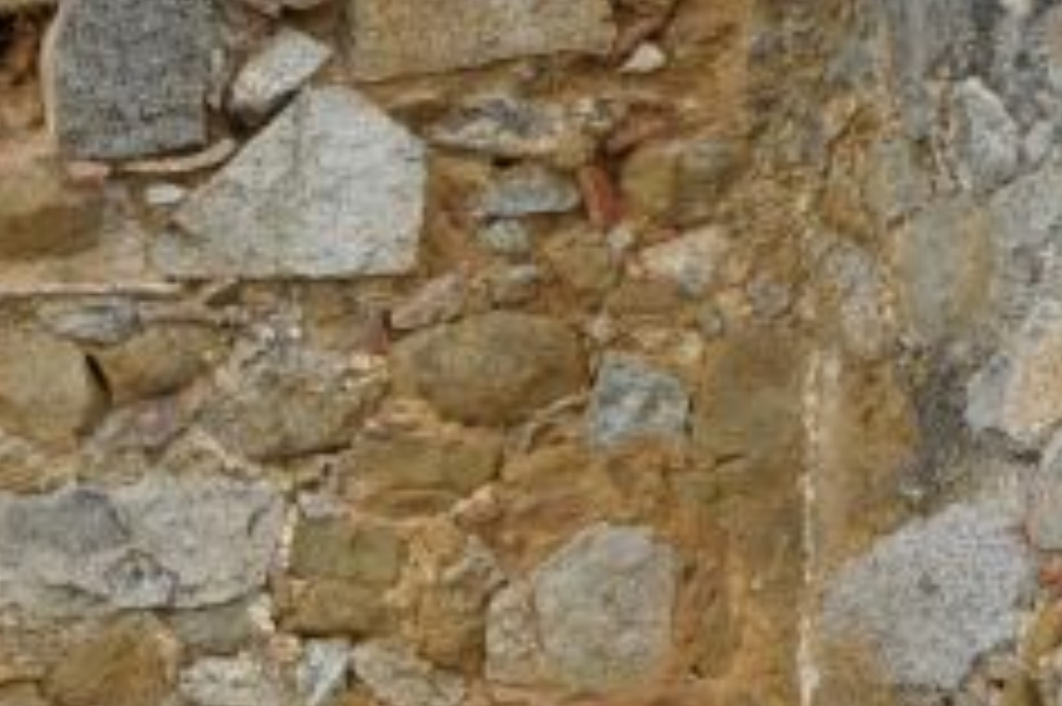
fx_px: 3449
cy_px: 733
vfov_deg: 11.6
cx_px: -472
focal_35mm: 117
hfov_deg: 16.2
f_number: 10
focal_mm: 18
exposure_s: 1/400
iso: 1600
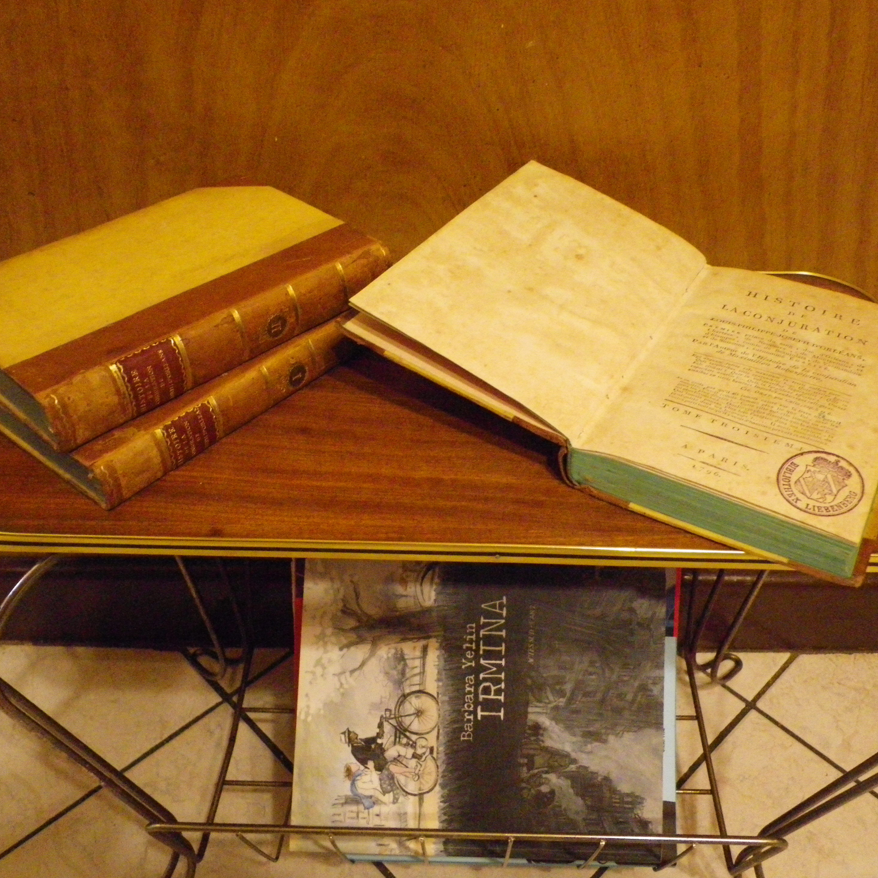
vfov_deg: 48.4
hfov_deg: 48.4
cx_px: 467
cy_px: 431
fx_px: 976
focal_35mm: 34
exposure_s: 1/30
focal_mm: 4.9
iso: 800
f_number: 2.6
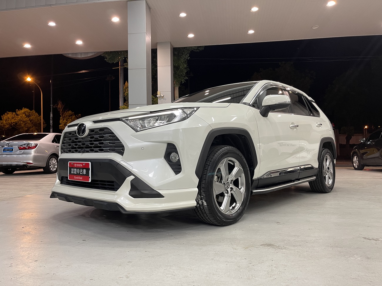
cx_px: 191
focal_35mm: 26
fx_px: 287
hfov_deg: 67.3
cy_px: 143
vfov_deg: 53.1
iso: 200
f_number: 1.6
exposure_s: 1/60
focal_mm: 5.1
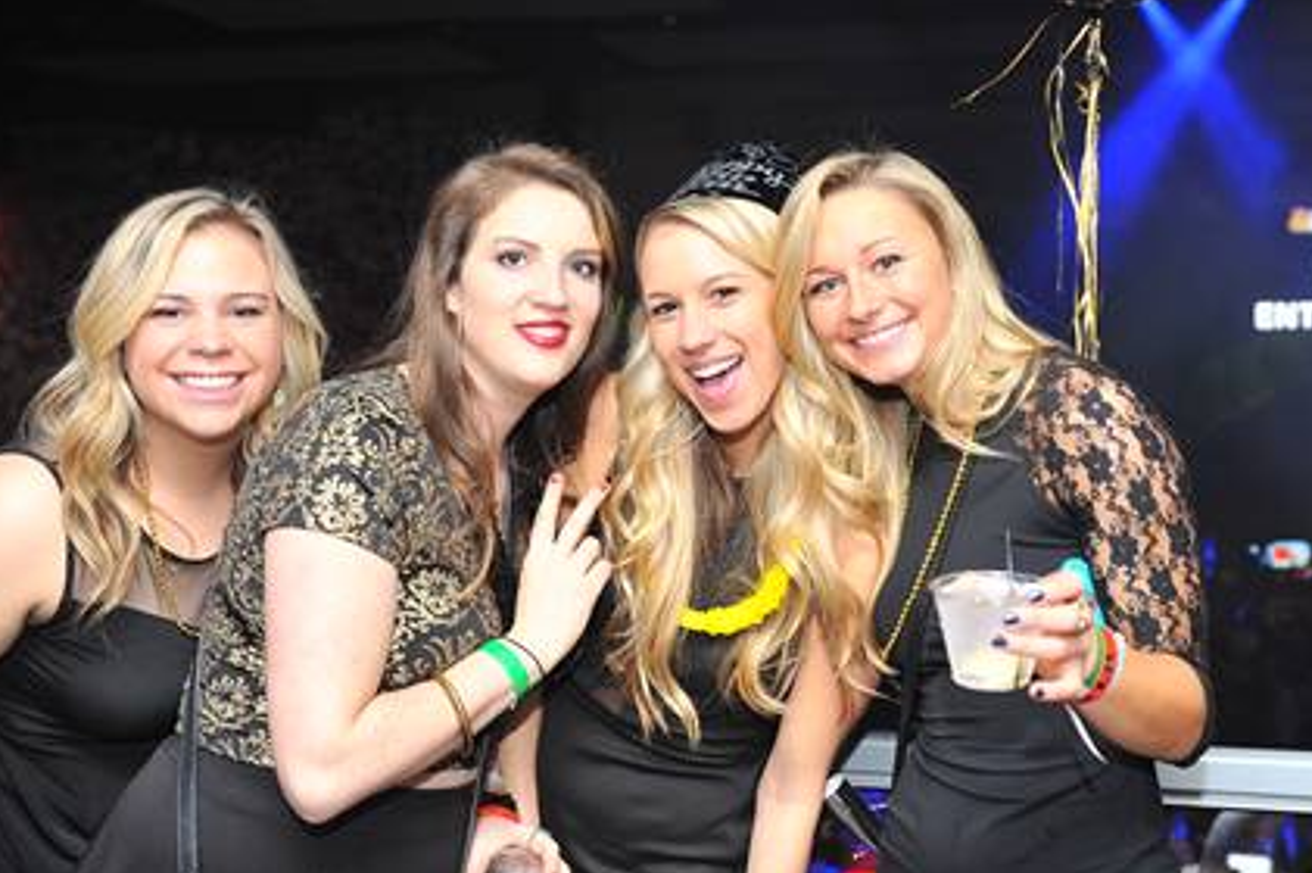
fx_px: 1712
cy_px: 412
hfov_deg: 41.8
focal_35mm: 47
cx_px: 785
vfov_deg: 28.6
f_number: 4
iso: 800
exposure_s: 1/100
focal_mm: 36
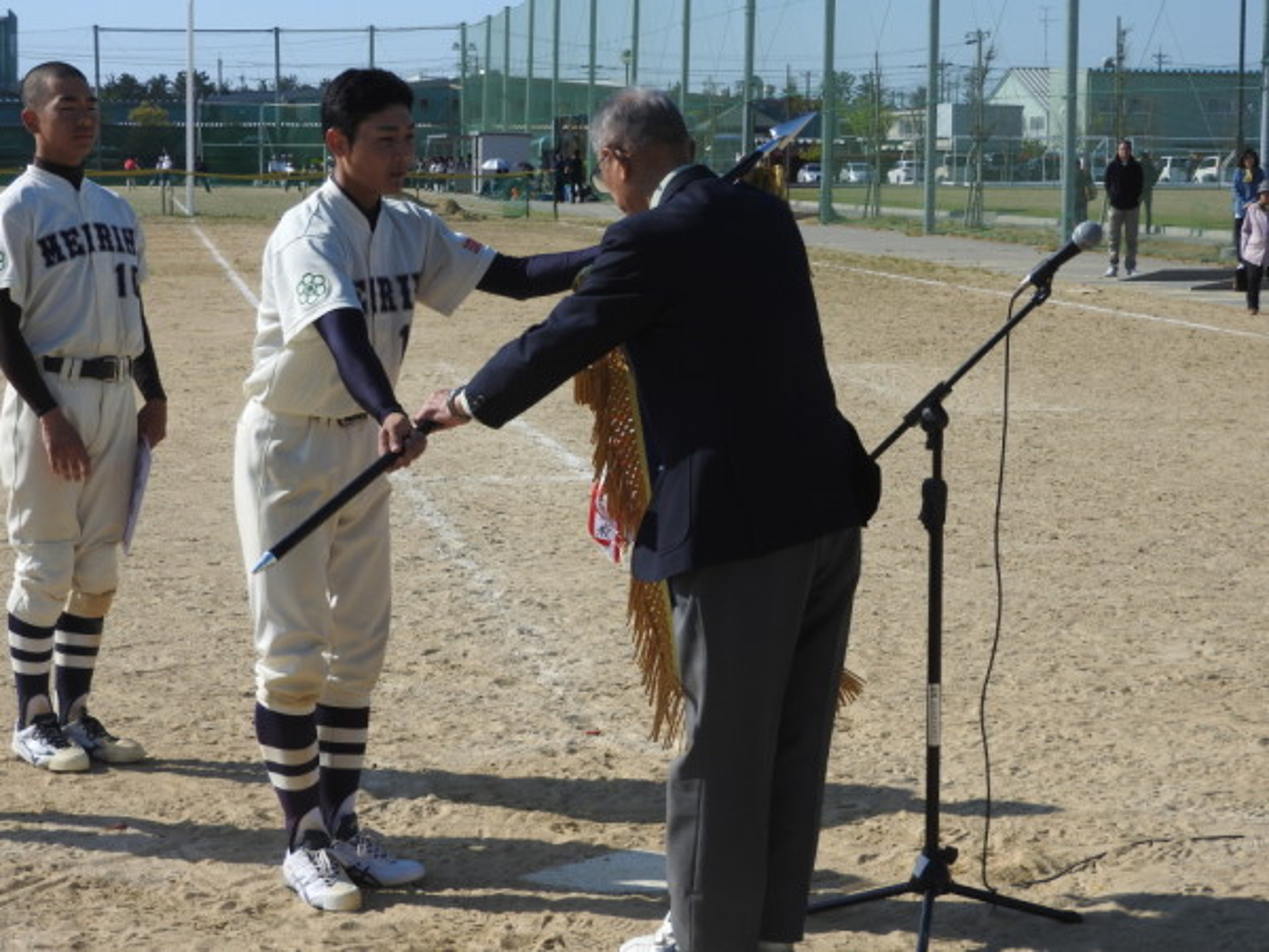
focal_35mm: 95
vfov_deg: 15.6
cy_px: 476
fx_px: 3483
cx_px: 634
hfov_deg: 20.7
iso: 100
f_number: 4.8
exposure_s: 1/800
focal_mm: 17
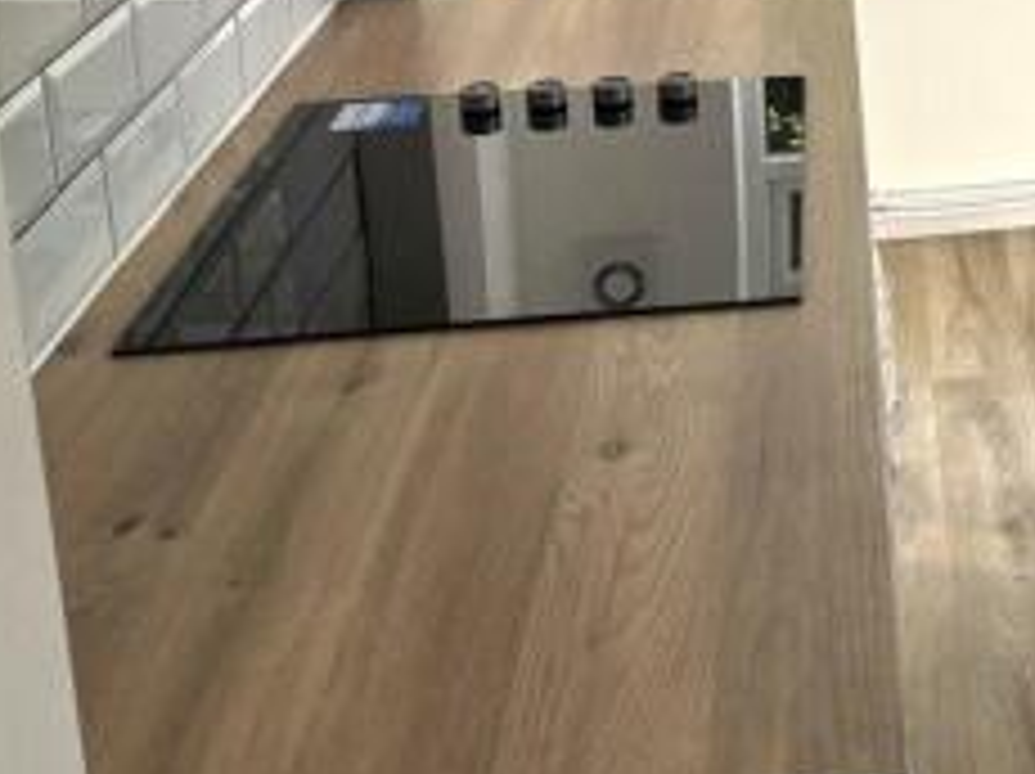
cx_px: 1280
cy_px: -92
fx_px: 1971
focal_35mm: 66
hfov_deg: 25.9
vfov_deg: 21.0
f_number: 1.6
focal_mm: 5.96
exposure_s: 1/533
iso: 50
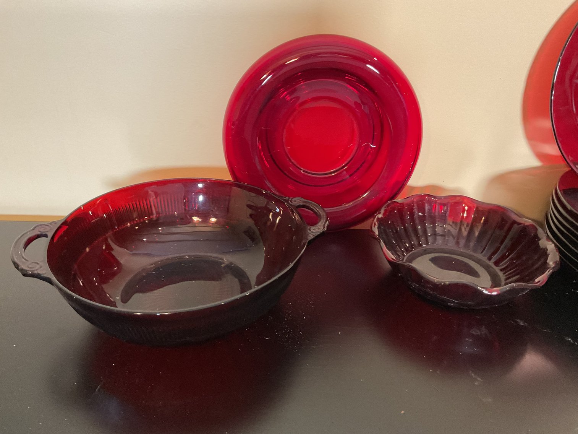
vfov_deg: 48.2
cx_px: 289
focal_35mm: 29
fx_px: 484
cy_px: 217
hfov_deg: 61.7
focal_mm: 3
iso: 200
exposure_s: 1/60
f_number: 1.8
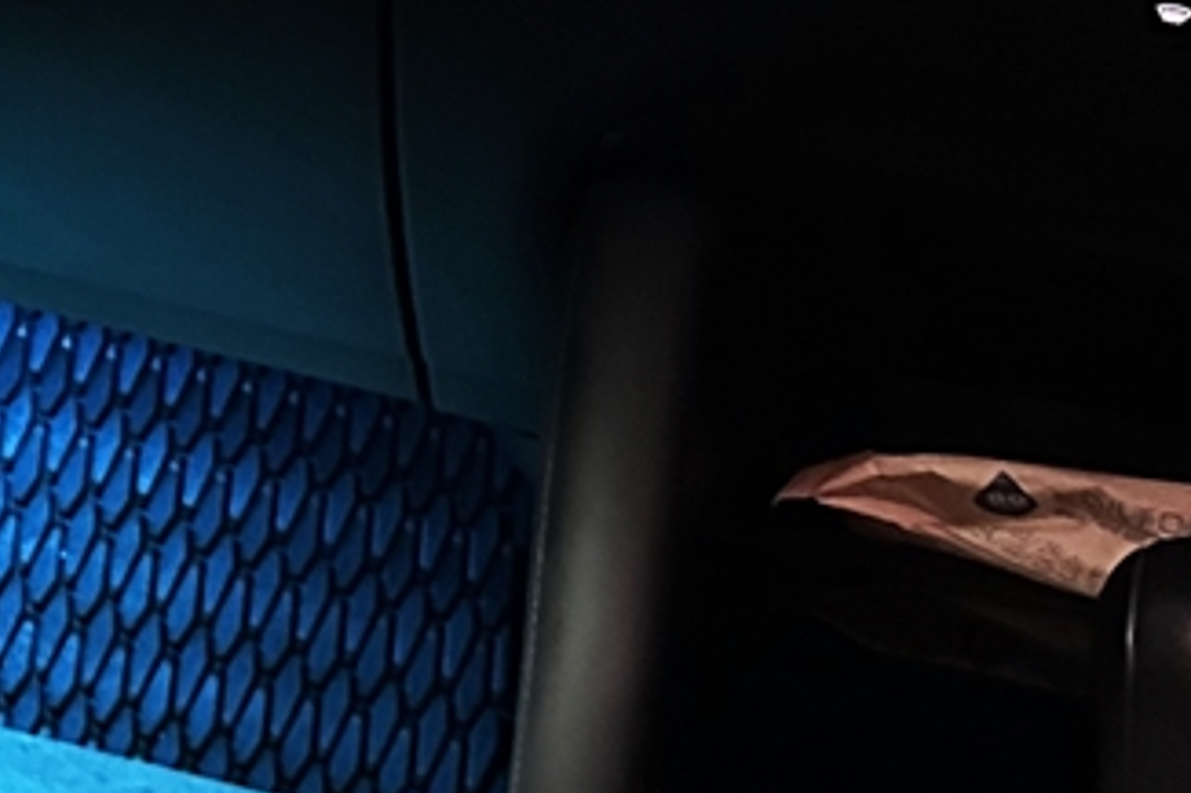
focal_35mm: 115
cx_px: -1257
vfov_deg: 11.6
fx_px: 3802
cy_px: -192
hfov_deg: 14.5
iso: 1000
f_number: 1.78
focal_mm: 6.86
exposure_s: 1/30
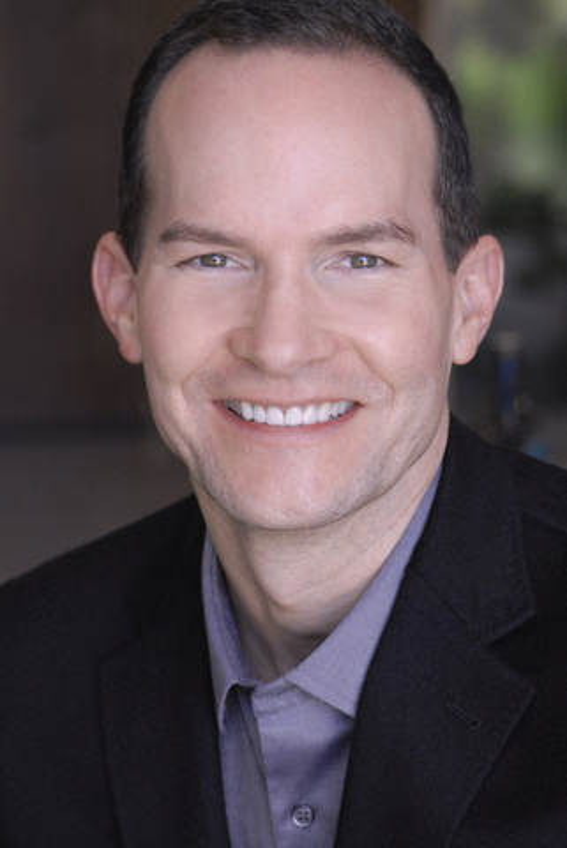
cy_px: 424
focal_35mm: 158
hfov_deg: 8.7
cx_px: 284
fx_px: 3713
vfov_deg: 13.0
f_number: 5
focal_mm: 105
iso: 800
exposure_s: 1/160
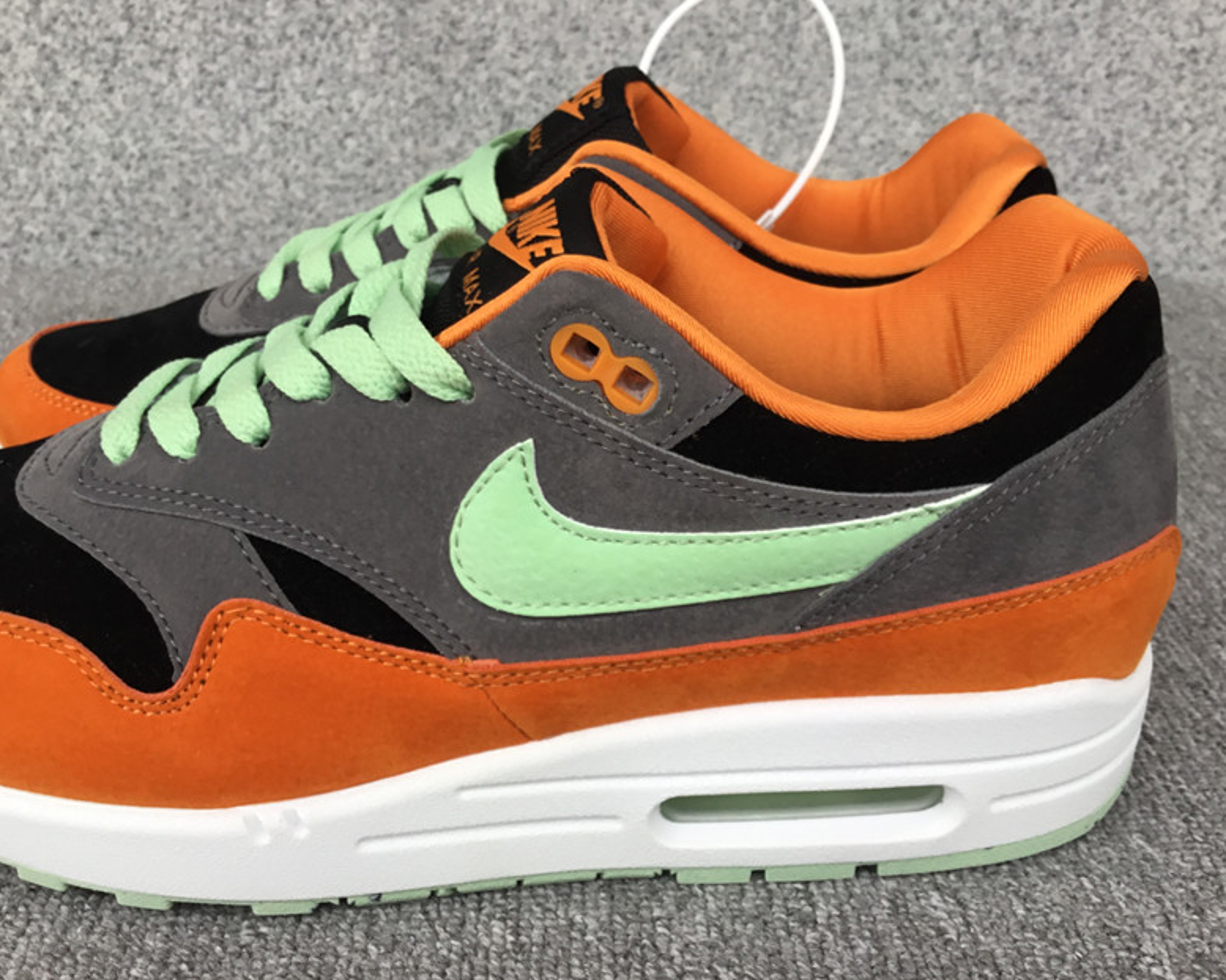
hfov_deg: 51.5
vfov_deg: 42.2
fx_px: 1270
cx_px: 630
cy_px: 508
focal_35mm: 35
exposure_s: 1/100
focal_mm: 3.3
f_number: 2.4
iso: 32
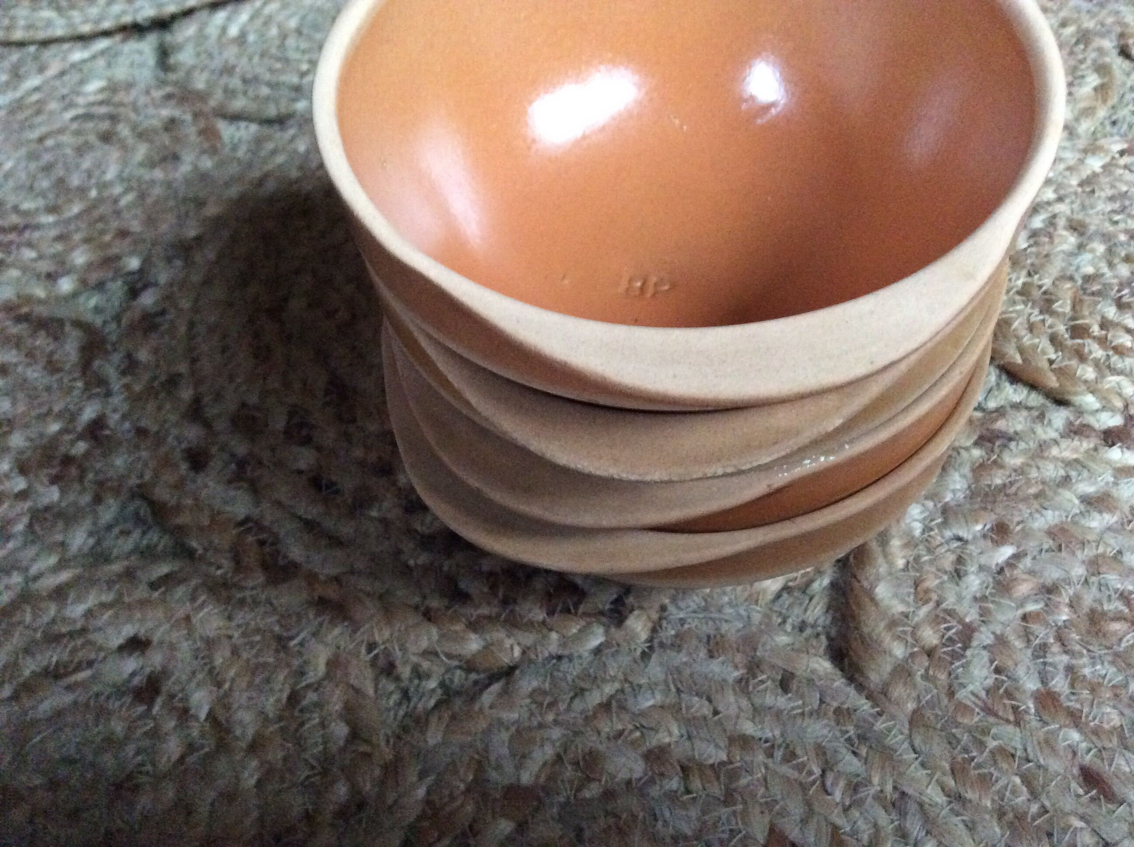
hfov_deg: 56.9
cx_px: 567
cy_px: 424
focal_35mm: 32
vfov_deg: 44.1
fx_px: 1047
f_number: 2.4
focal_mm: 3.3
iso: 500
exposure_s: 1/17
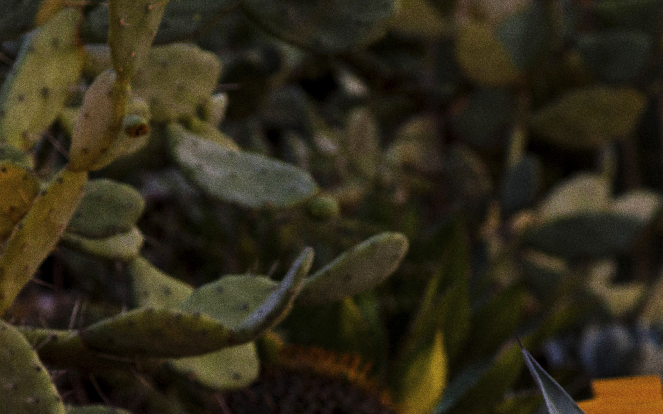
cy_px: 446
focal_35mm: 360
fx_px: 6505
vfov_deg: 3.6
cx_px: 177
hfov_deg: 5.8
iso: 250
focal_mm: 145
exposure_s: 1/50
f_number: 5
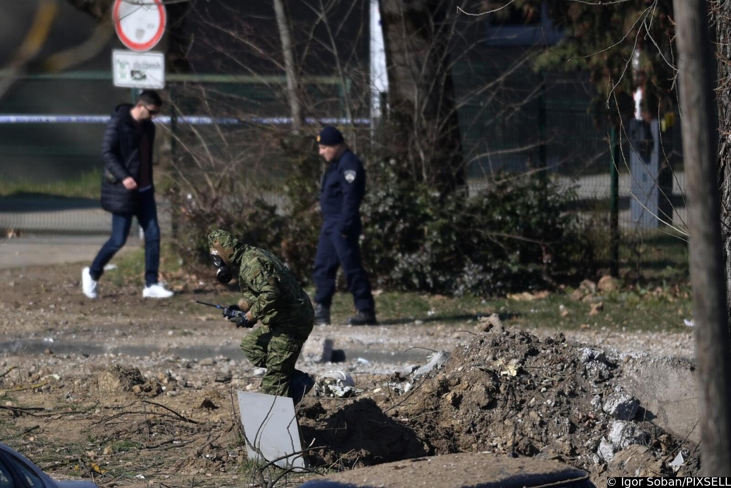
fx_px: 8122
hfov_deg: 5.2
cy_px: 244
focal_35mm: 400
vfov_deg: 3.4
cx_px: 366
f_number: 2.8
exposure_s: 1/2500
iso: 100
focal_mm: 400
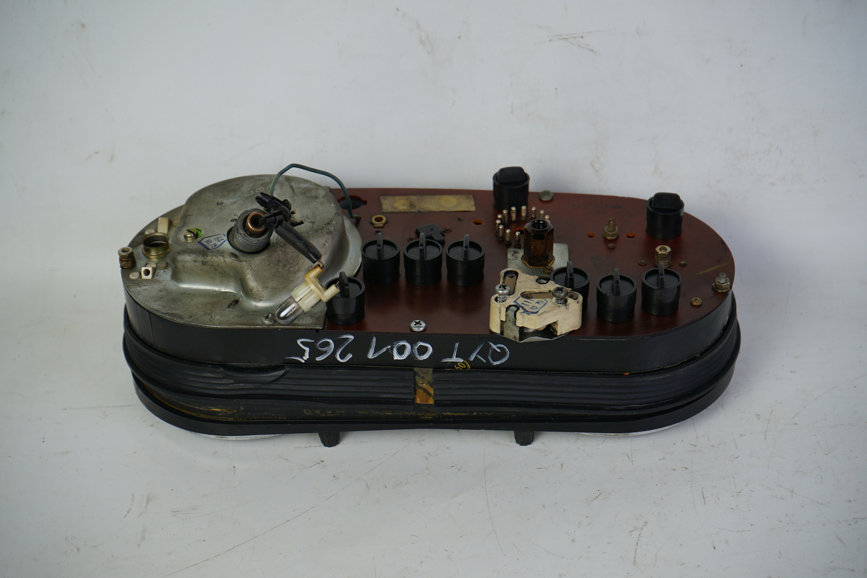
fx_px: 1686
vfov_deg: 19.5
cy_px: 289
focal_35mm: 70
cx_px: 434
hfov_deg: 28.8
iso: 200
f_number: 8
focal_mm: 70
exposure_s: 1/160
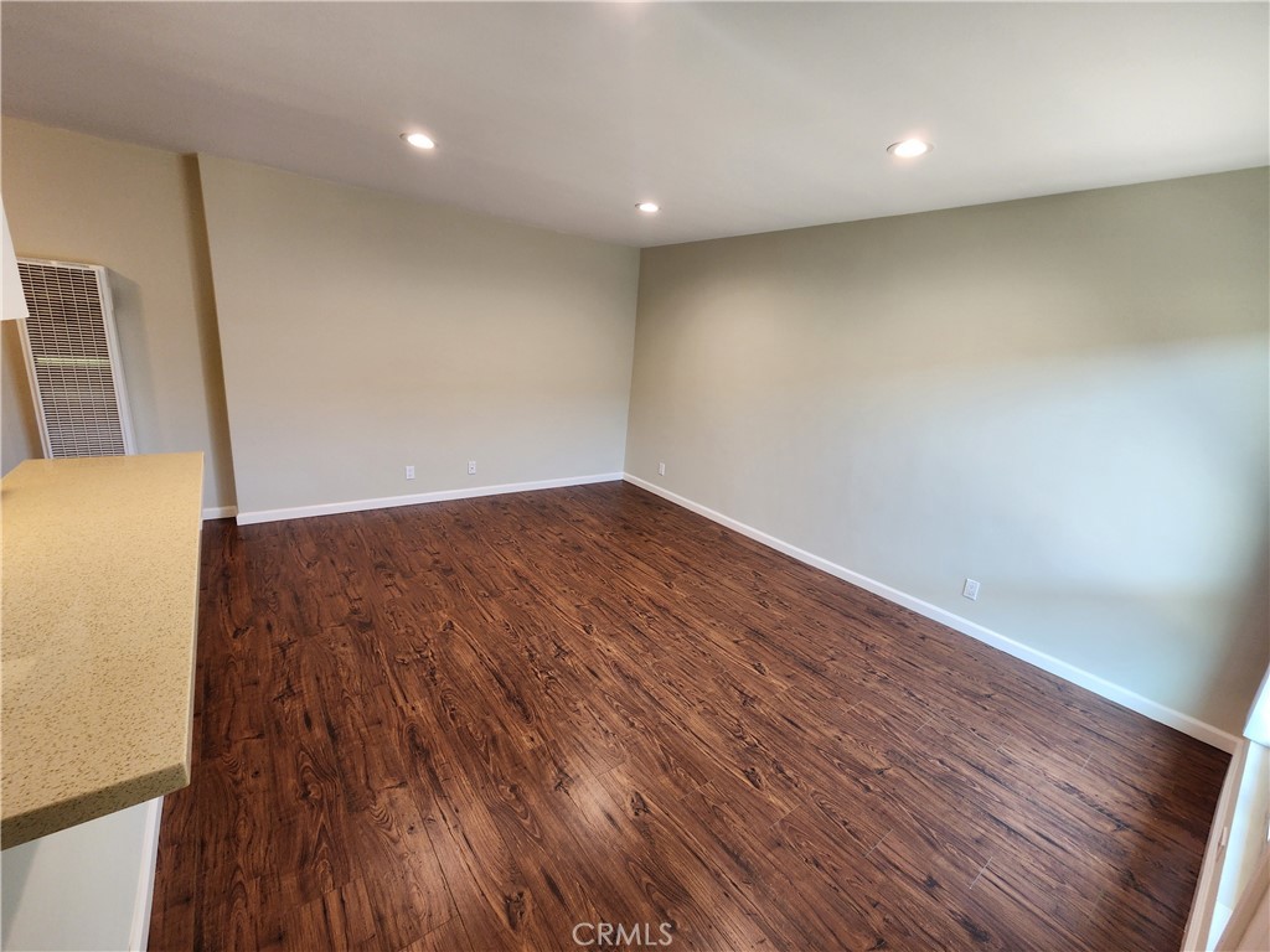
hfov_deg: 106.2
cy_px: 476
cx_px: 635
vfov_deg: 89.9
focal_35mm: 13
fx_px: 477
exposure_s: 1/60
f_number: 2.2
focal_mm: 2.2
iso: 160
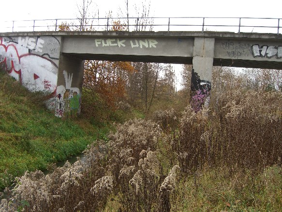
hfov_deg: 49.0
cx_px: 141
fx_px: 310
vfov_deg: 37.7
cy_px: 106
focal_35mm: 38
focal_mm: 7.9
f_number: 2.8
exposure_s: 1/400
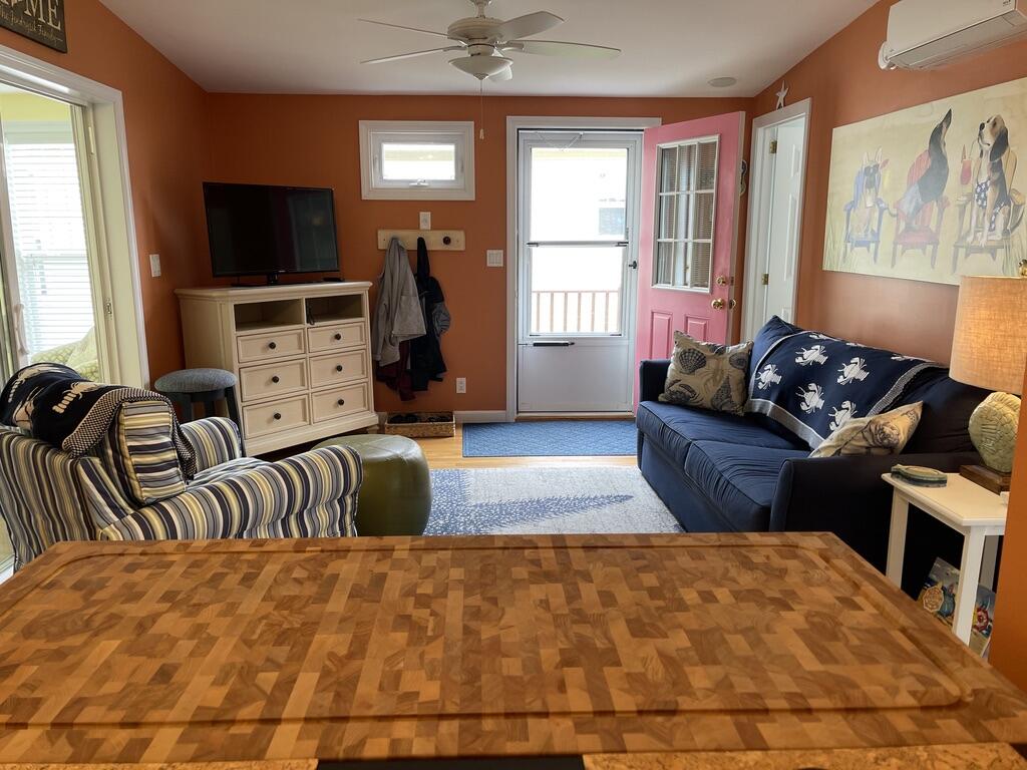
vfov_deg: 54.9
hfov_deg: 69.4
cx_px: 514
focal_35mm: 25
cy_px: 385
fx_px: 742
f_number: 1.6
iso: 80
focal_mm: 5.1
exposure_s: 1/60
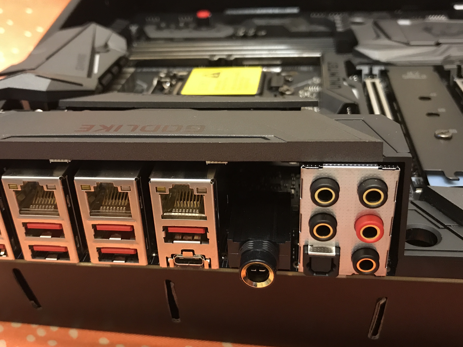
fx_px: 522
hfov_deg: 47.8
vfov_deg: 36.8
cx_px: 203
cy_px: 192
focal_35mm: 39
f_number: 1.8
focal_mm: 3.99
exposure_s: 1/17
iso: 100
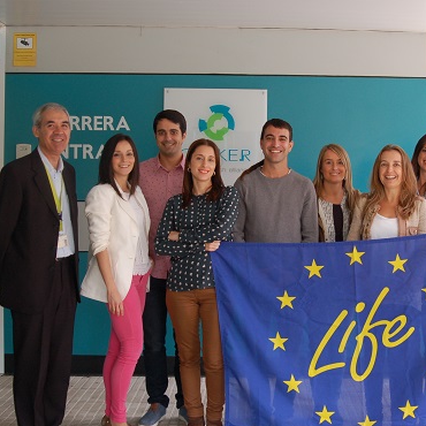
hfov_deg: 29.2
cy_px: 204
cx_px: 307
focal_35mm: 58
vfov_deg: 29.5
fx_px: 808
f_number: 5
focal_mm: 28
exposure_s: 1/100
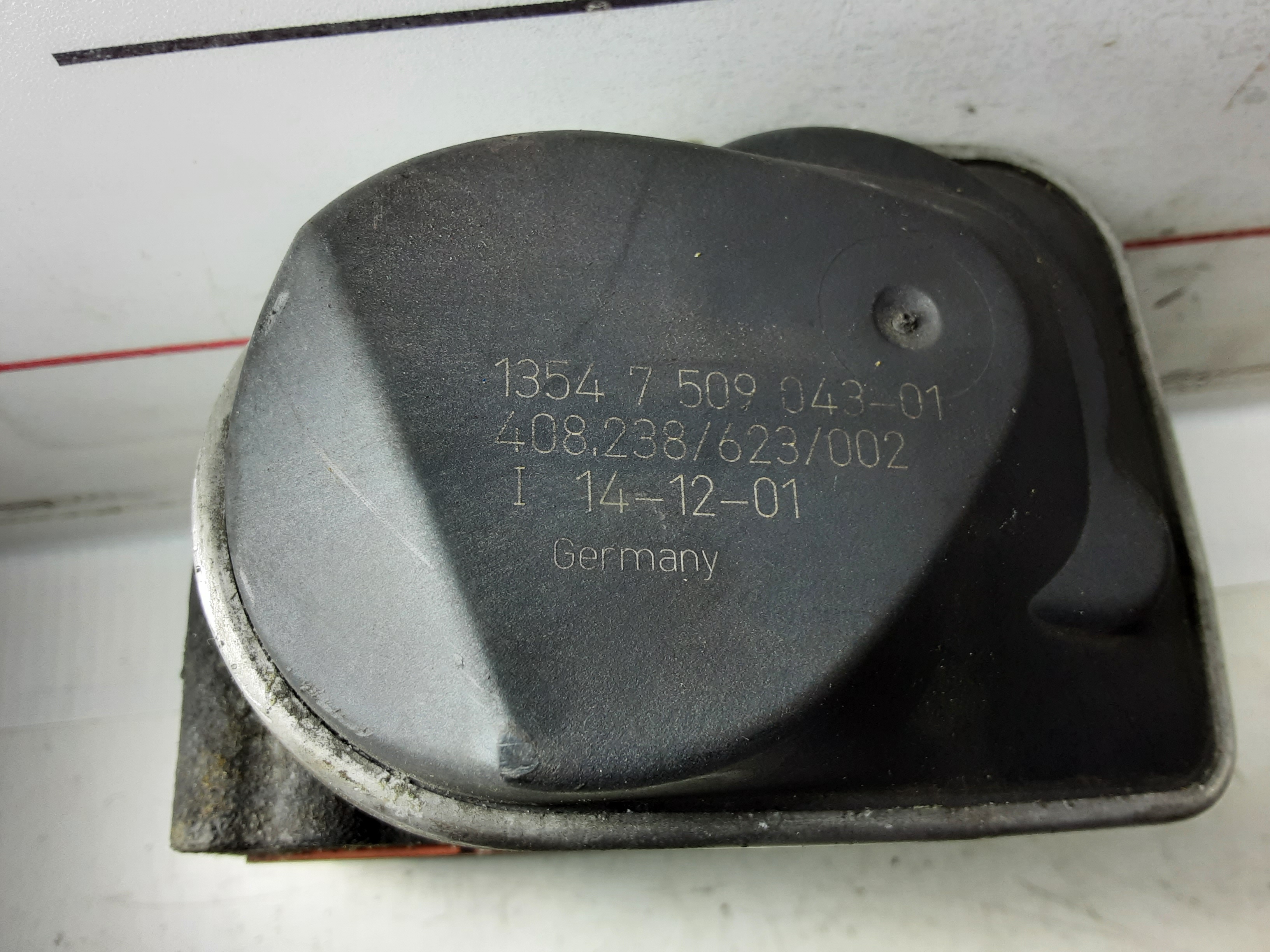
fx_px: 991
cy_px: 476
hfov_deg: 65.3
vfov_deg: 51.4
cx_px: 635
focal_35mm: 27
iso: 64
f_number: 1.9
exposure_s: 1/50
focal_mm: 2.91
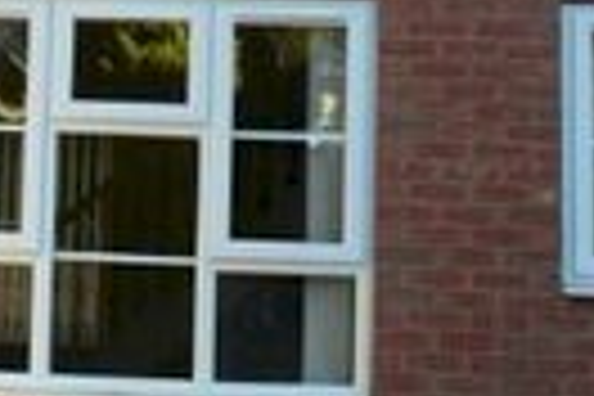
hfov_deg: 14.1
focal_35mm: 143
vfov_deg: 9.4
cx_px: -40
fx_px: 2359
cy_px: -133
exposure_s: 1/200
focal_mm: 18
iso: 400
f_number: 7.1
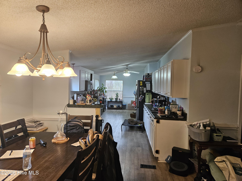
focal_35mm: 23
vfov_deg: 58.9
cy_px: 90
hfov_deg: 73.9
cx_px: 121
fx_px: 161
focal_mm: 5.4
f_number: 1.8
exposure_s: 1/120
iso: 250
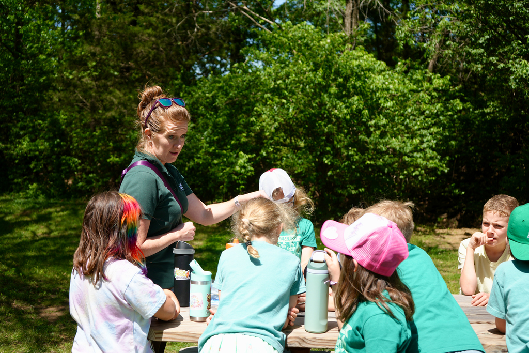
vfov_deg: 28.1
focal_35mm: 48
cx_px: 264
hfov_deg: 41.1
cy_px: 176
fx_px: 705
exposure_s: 1/500
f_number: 4.5
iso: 100
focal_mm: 48
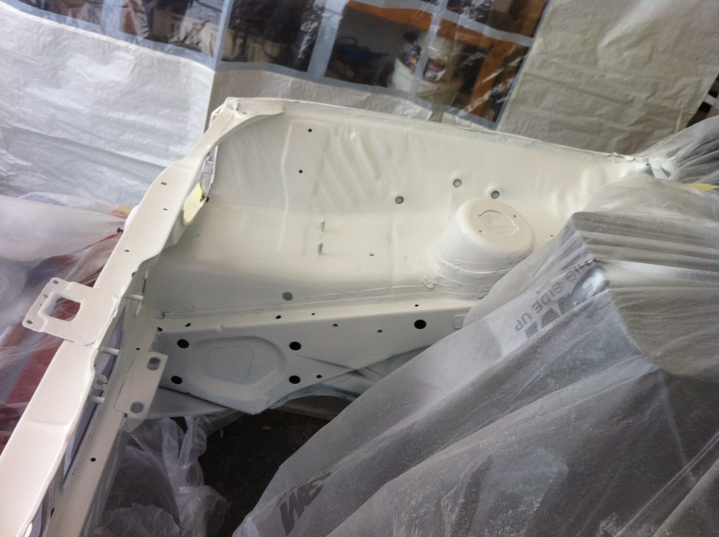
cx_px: 360
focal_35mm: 35
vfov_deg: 40.6
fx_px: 726
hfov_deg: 52.7
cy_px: 268
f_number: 2.8
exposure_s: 1/24
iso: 80
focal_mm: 3.85
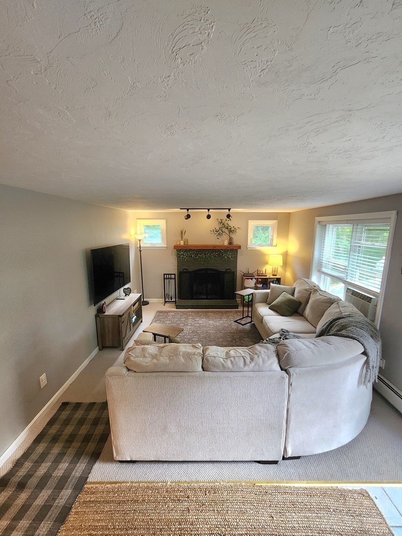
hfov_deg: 89.9
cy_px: 268
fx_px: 201
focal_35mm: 13
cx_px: 201
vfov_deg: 106.2
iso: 320
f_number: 2.2
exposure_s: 1/60.2
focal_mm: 2.2
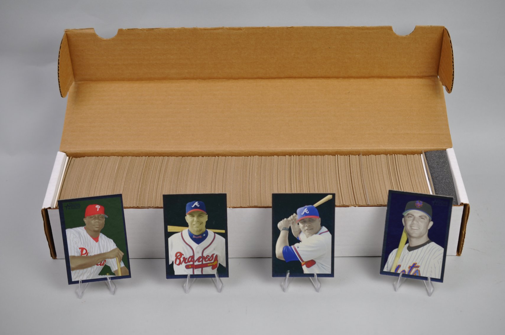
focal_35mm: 60
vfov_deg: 22.6
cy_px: 168
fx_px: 841
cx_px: 252
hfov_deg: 33.4
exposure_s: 1/60
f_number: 4
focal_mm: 40
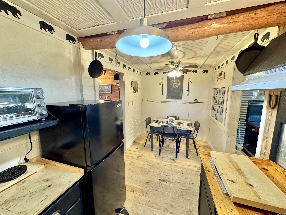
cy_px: 108
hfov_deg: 102.1
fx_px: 116
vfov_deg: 85.7
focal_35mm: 14
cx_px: 143
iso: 320
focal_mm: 2.22
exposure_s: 1/60
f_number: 2.2
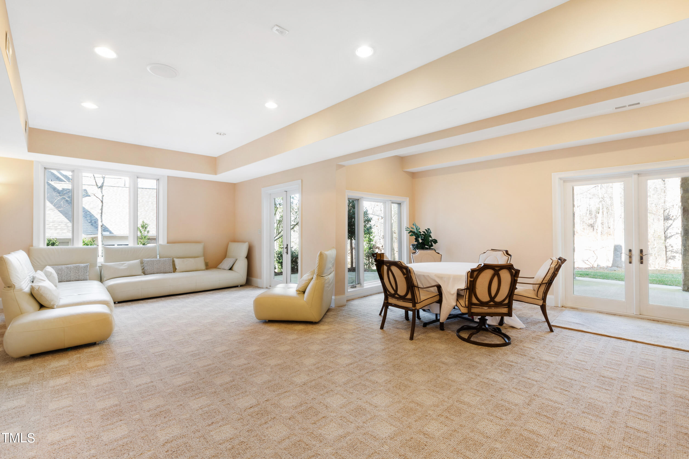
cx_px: 344
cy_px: 230
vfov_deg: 77.3
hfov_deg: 100.4
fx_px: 287
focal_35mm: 15
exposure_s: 1/1.67
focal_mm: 10
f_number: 8
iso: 100
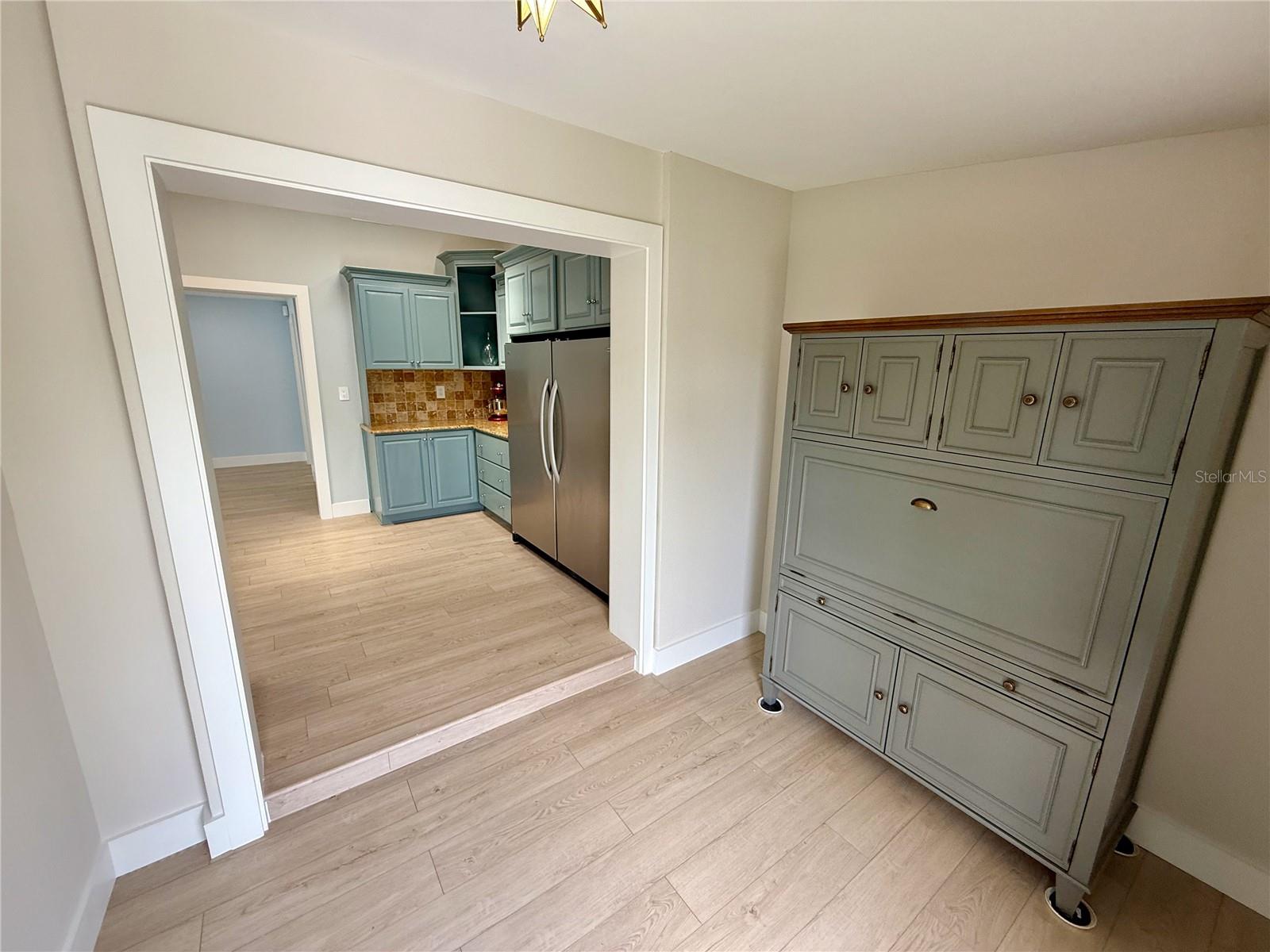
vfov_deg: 85.7
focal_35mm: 14
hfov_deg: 102.1
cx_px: 635
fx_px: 514
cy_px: 476
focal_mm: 2.22
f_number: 2.2
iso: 100
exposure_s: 1/120
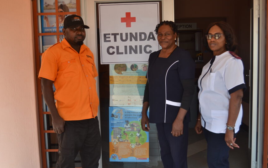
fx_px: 292
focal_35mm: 40
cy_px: 84
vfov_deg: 32.0
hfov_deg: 49.3
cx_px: 134
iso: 100
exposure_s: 1/125
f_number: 5.6
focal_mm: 26
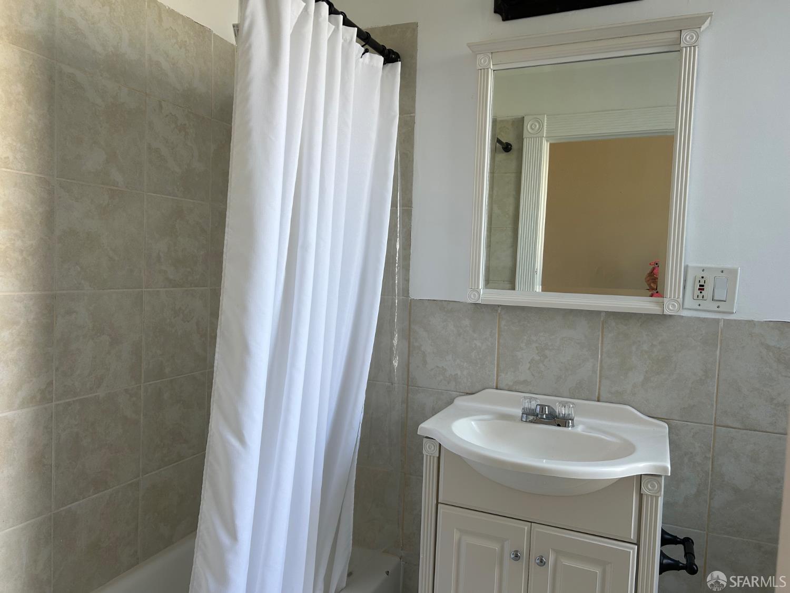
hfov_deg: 67.3
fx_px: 593
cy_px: 296
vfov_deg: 53.1
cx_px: 395
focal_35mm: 26
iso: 64
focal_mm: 5.7
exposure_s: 1/121
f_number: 1.5
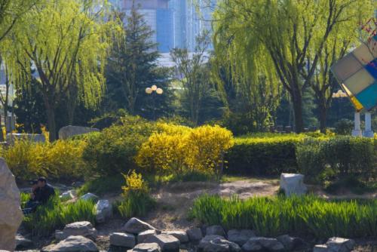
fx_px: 1572
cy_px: 126
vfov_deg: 9.2
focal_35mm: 150
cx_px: 188
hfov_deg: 13.7
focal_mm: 150
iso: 320
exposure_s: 1/400
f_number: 9
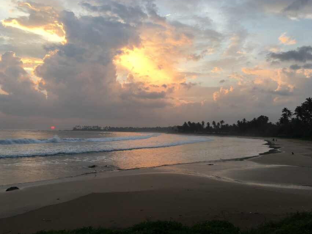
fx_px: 270
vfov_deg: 46.8
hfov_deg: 60.0
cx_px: 155
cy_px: 116
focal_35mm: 30
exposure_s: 1/130
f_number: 2.2
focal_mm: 4.15
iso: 25
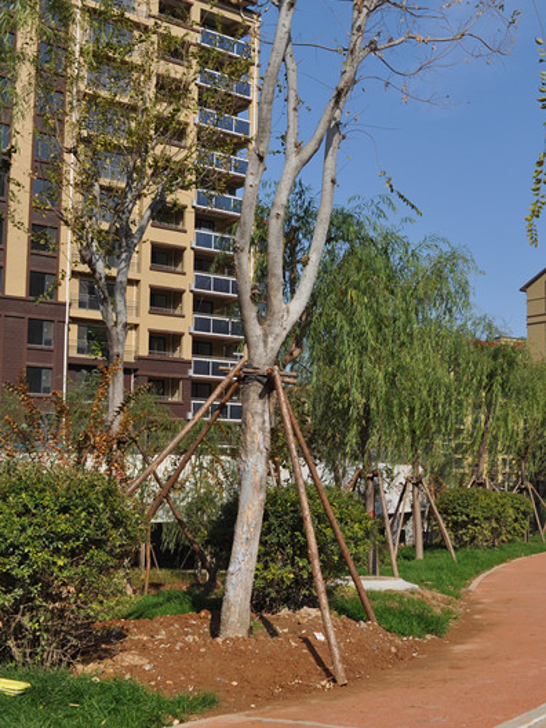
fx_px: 1009
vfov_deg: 39.7
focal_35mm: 48
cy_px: 363
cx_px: 485
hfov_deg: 29.1
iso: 200
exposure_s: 1/400
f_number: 10
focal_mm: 22
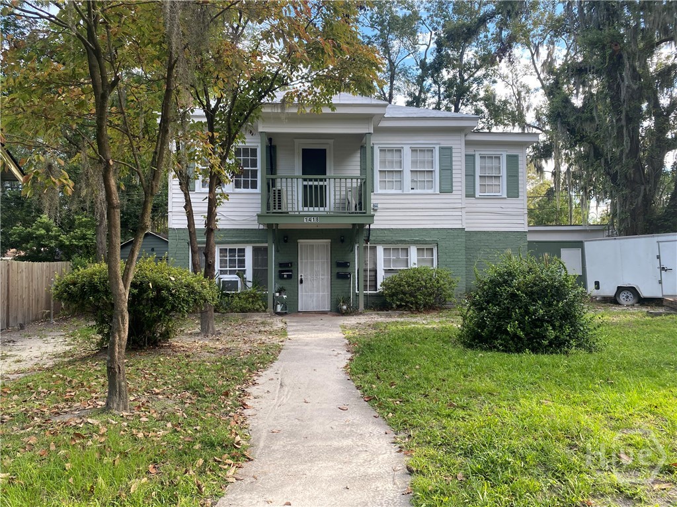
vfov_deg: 53.1
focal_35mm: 26
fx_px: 508
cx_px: 338
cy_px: 254
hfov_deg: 67.3
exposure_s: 1/254
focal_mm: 4.25
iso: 32
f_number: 1.8
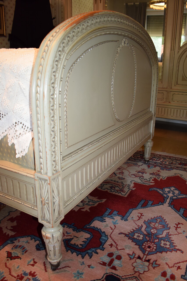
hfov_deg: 43.6
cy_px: 140
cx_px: 94
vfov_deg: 61.9
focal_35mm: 30
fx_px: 234
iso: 1100
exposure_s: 1/60
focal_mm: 20
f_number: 3.5
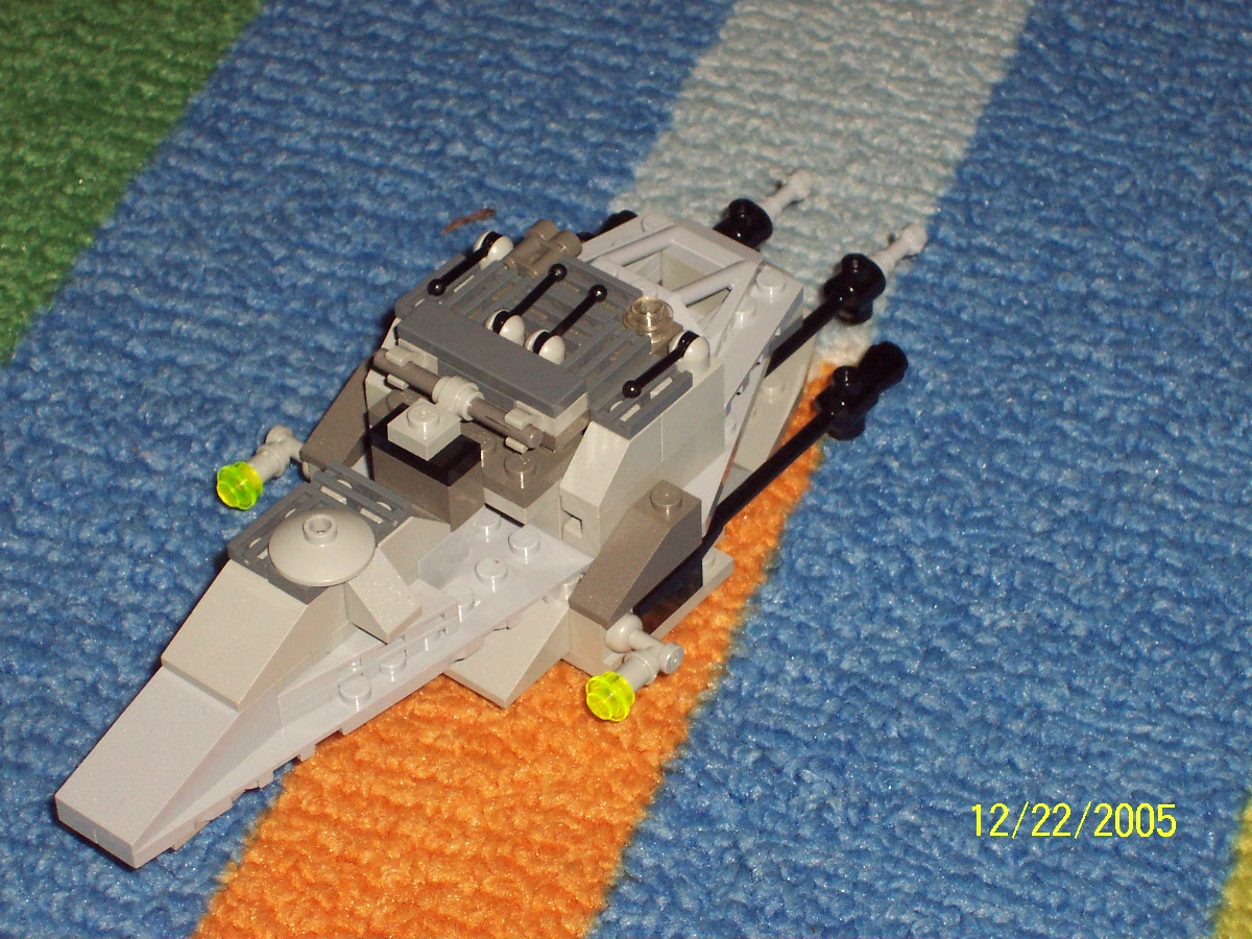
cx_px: 626
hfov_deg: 17.7
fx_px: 4015
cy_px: 470
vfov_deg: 13.3
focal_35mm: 111
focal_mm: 16.8
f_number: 4.8
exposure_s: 1/90
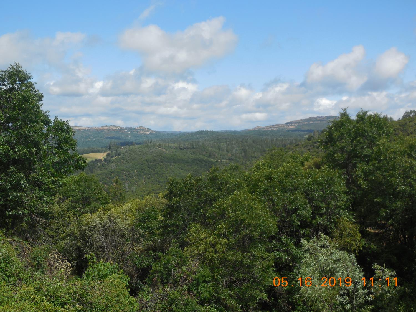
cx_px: 208
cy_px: 156
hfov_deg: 41.2
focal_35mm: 46
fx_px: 553
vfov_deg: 31.5
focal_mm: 8.2
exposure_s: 1/1250
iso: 125
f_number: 3.8
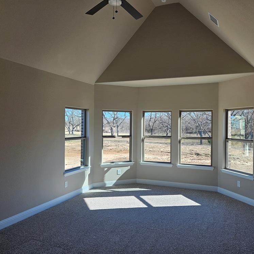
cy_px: 124
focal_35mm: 28
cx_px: 147
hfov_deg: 57.0
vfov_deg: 57.3
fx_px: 232
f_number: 1.8
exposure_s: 1/359
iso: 50
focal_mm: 5.4
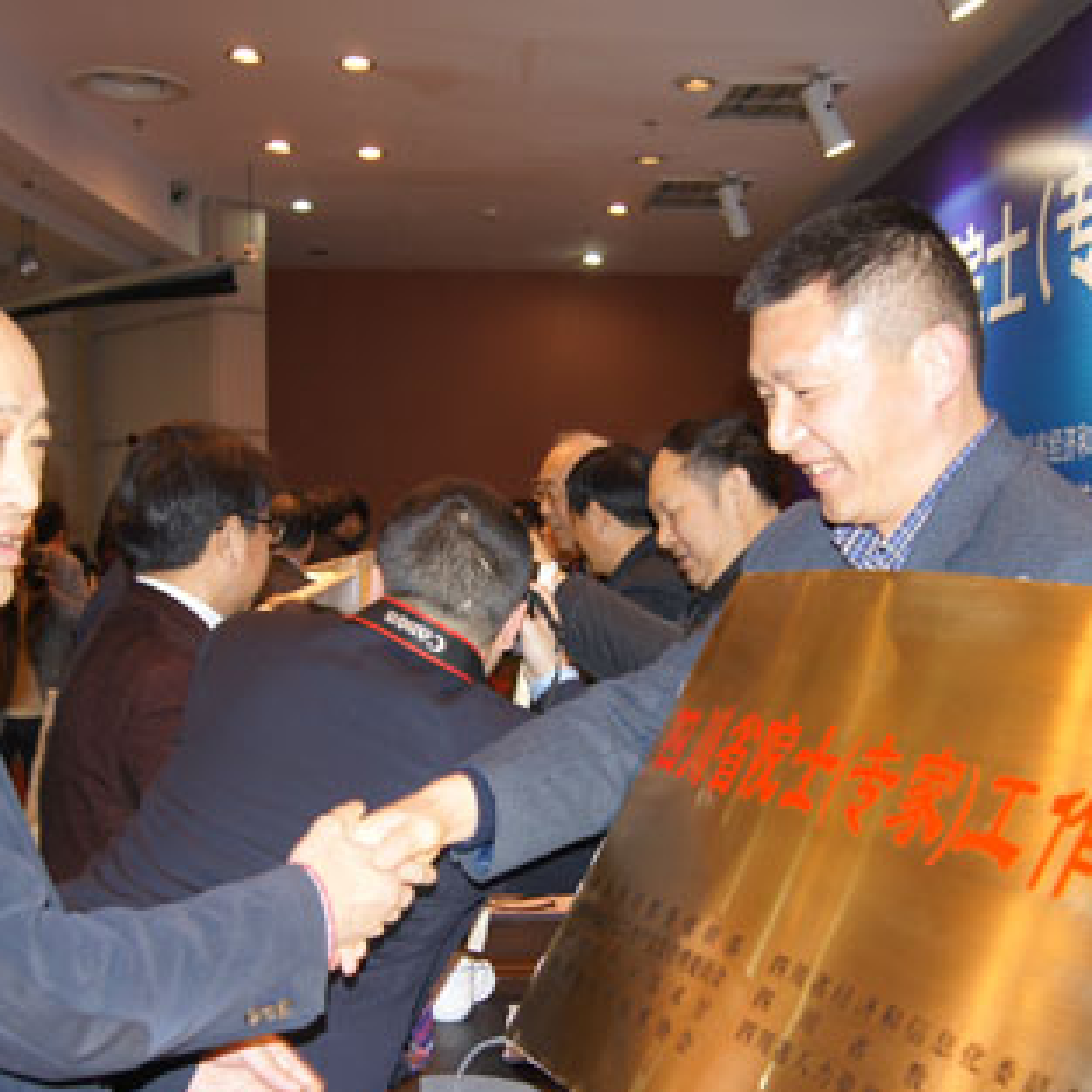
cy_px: 668
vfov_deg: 38.2
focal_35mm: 44
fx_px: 1570
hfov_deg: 38.3
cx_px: 565
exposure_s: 1/60
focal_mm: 18
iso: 320
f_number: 3.5
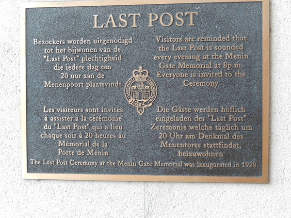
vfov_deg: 21.9
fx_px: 563
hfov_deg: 29.0
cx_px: 146
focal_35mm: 67
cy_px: 109
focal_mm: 12
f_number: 4.8
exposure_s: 1/30
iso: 400
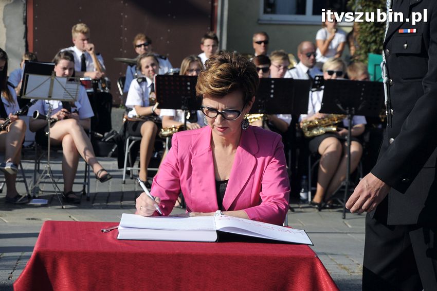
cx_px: 218
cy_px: 146
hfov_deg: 13.1
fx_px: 1910
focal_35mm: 158
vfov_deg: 8.7
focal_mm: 105
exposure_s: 1/1000
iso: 400
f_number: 8
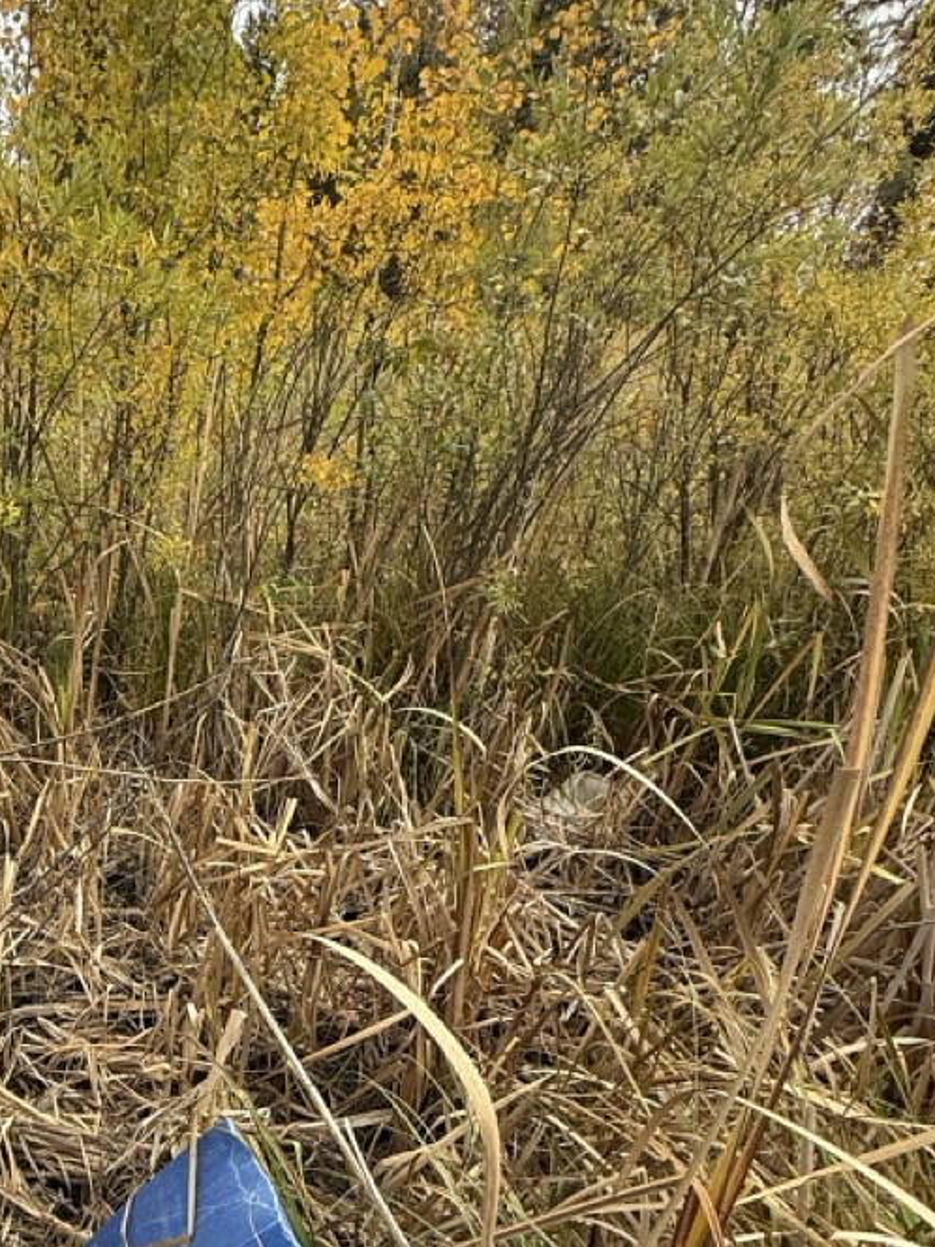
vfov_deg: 62.7
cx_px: 47
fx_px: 972
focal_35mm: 27
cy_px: 886
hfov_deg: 45.2
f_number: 2.2
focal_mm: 2.22
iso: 50
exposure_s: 1/390
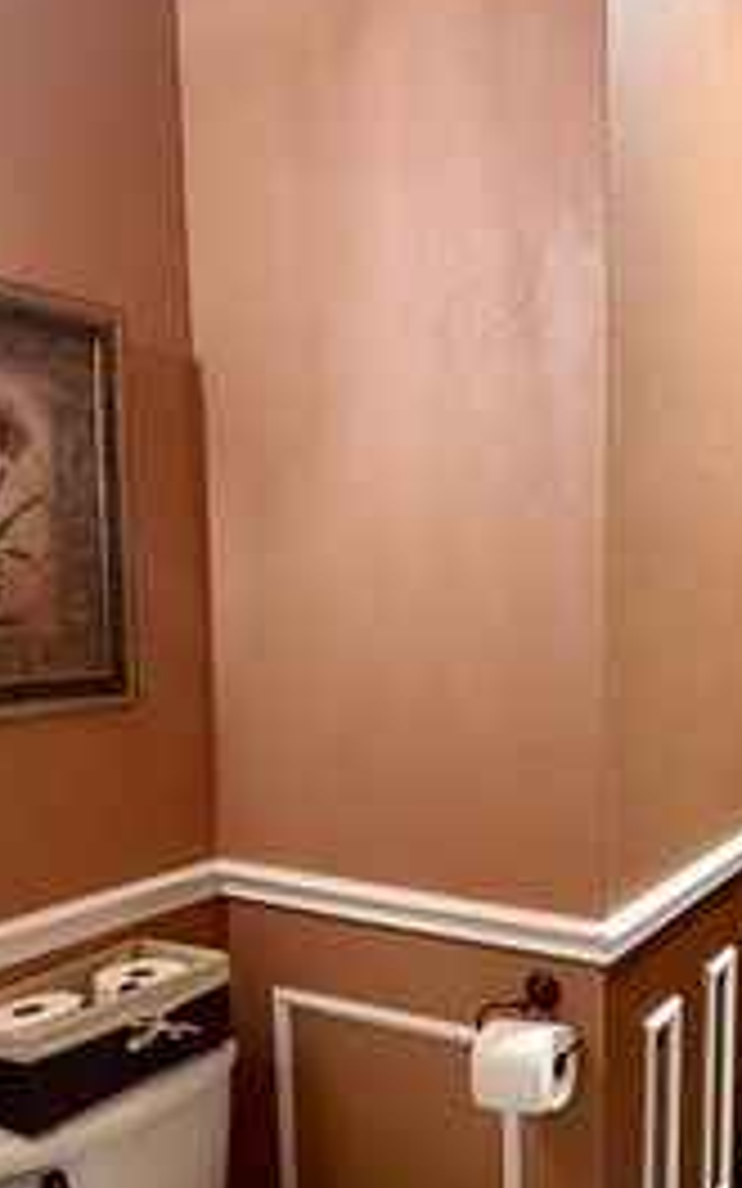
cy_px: 734
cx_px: 697
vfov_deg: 53.5
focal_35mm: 36
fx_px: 1165
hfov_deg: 33.1
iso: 640
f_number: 2.2
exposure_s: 1/60
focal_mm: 2.22
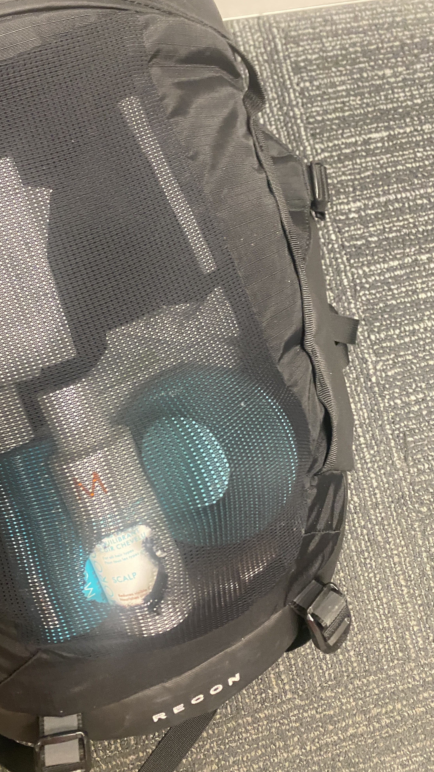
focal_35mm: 29
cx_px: 139
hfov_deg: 39.6
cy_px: 377
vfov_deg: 66.1
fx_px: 593
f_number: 1.8
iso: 500
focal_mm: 4.25
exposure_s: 1/30
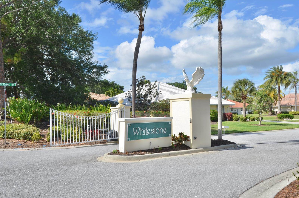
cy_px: 99
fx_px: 273
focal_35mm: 33
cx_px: 150
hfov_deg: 57.3
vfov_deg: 39.8
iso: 100
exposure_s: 1/320
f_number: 9
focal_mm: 22
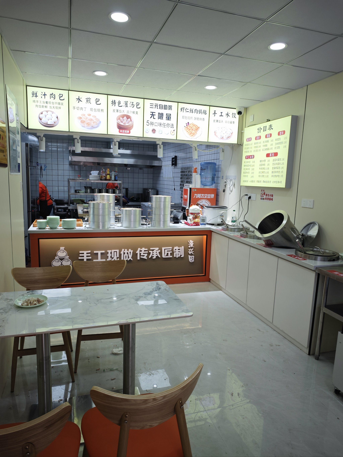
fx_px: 304
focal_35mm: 23
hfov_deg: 58.9
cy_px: 228
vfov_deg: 73.9
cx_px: 172
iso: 50
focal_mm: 6.68
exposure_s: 1/100
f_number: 2
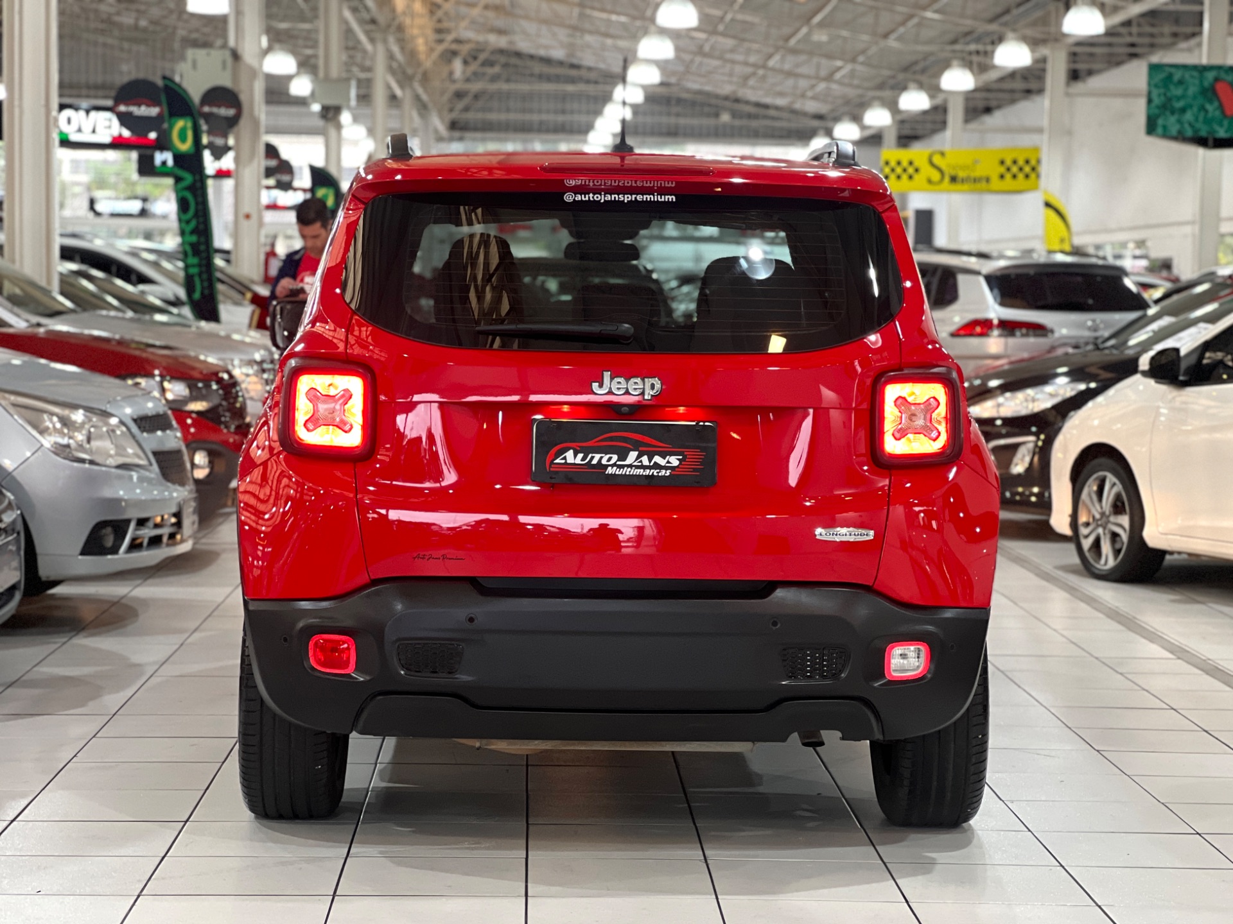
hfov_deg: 25.3
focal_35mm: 77
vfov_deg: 19.1
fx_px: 2743
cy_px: 462
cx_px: 616
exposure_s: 1/40
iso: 320
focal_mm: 9
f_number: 2.8
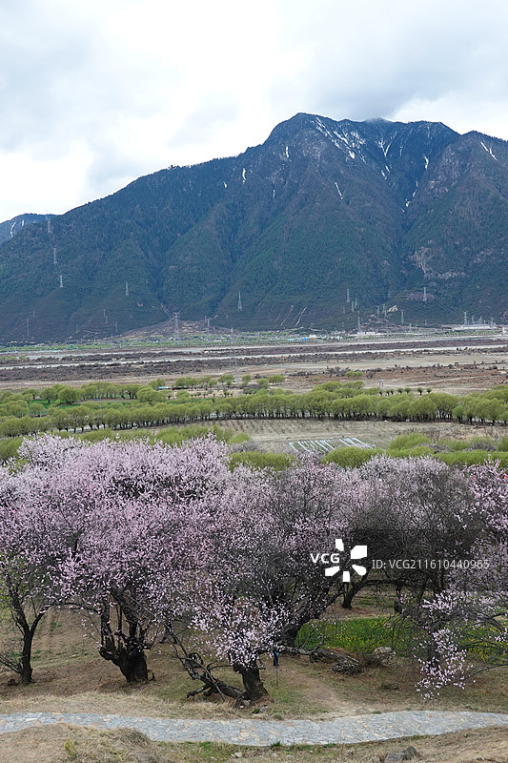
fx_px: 889
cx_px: 254
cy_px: 382
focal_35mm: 42
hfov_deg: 31.9
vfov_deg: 46.4
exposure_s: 1/200
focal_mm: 15.59
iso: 125
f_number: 4.5
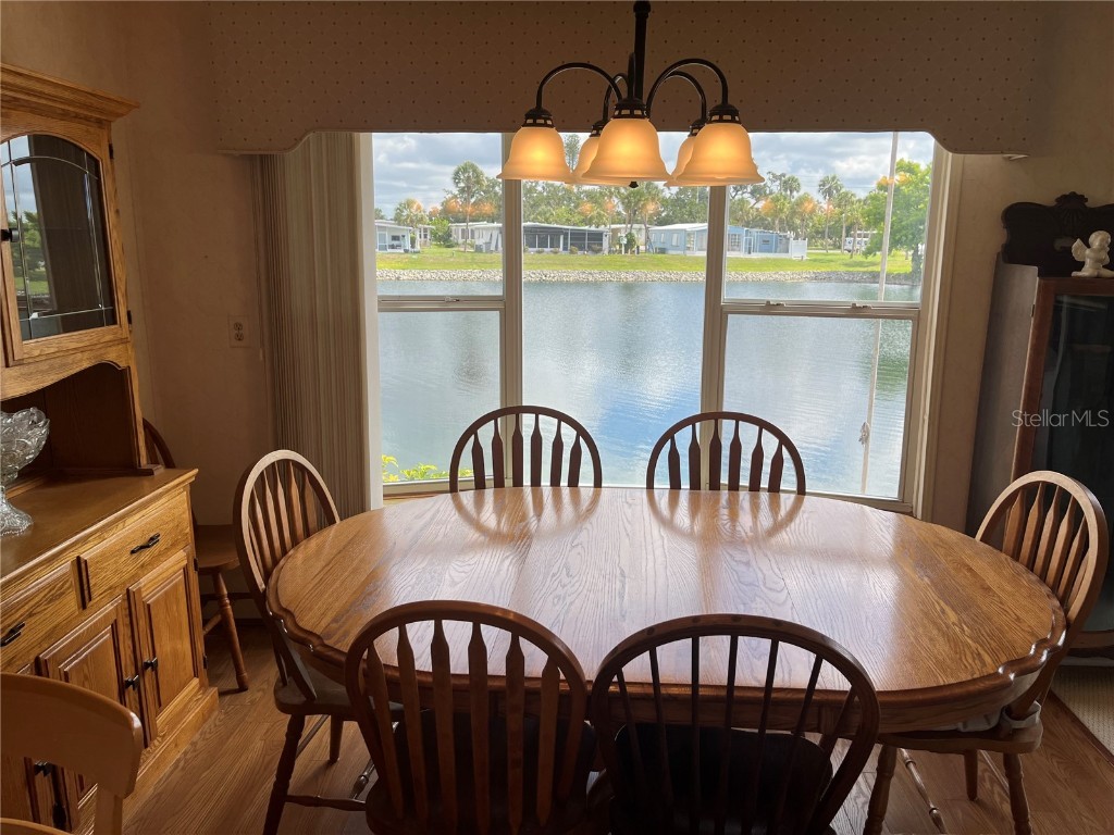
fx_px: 837
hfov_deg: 67.3
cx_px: 557
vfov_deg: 53.1
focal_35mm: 26
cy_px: 418
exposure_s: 1/696
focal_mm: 5.1
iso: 50
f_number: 1.6
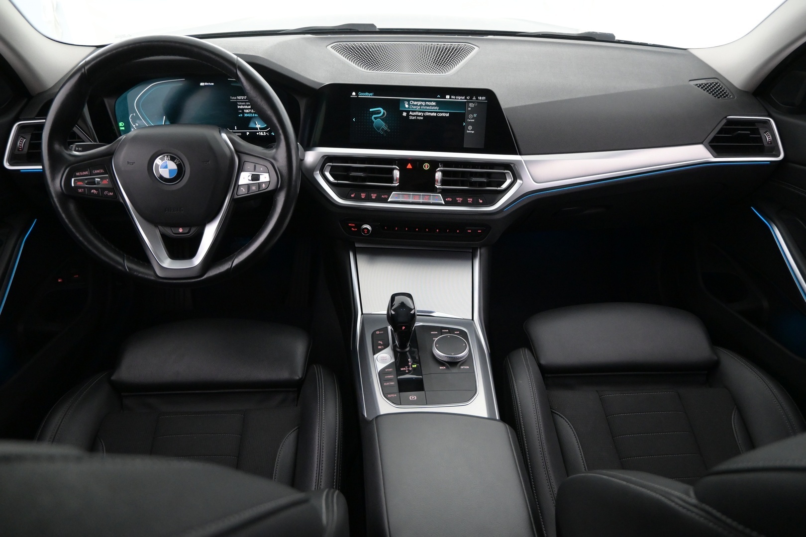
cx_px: 403
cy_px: 268
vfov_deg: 53.1
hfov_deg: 73.7
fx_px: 537
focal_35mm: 24
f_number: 3.5
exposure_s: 1/50
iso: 2500
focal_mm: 16
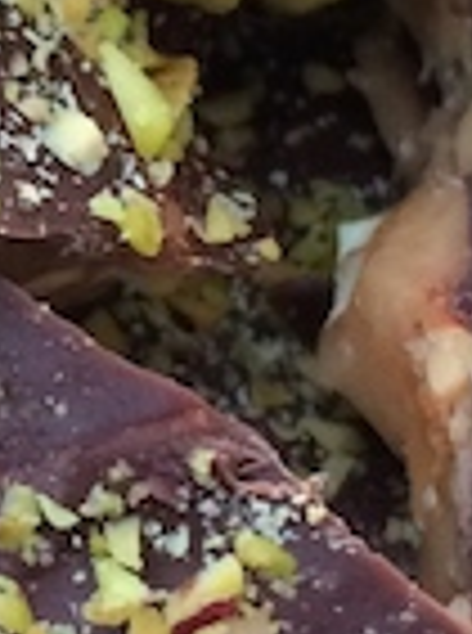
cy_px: 137
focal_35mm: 176
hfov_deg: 8.1
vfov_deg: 11.2
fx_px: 3214
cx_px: -342
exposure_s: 1/30
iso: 160
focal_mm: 4.15
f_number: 2.2
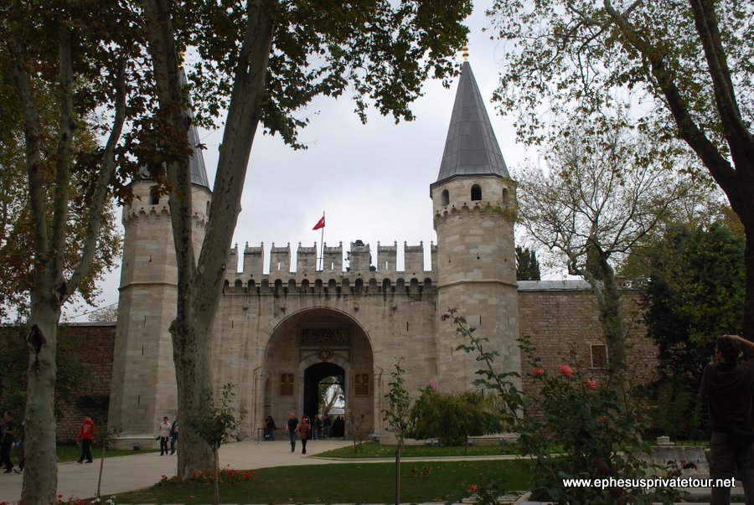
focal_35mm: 33
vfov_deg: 40.1
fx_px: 692
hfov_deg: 57.2
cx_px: 377
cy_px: 252
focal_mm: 22
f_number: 8
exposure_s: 1/60
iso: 200
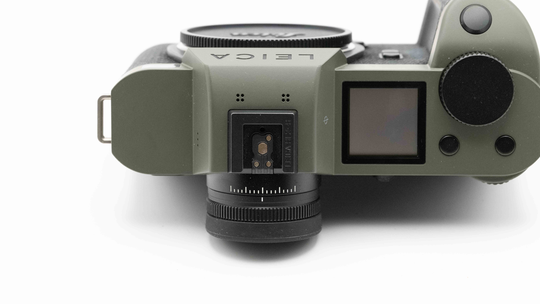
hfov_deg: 19.1
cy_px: 92
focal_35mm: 112
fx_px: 1604
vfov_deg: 10.8
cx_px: 314
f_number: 10
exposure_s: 1/320
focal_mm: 90
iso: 3200
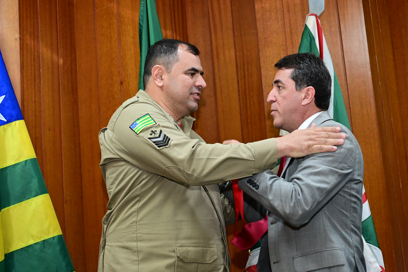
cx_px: 204
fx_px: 783
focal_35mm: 69
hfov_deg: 29.2
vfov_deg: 19.8
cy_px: 136
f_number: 4.5
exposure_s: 1/125
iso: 4000
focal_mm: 46
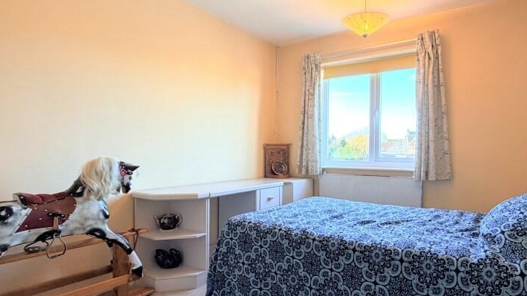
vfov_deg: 51.4
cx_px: 293
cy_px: 157
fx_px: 307
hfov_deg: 80.9
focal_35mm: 22
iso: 320
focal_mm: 2.22
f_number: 2.2
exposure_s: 1/115
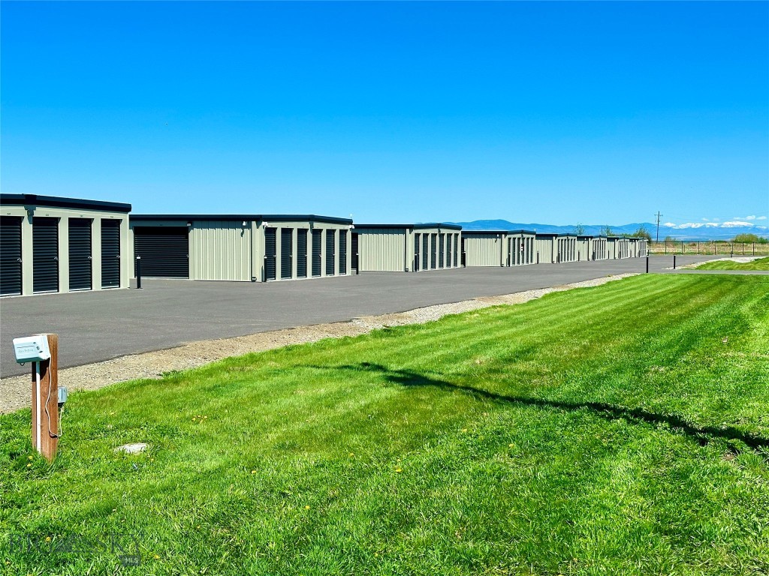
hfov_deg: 39.7
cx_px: 384
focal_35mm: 48
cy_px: 288
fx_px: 1066
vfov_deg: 30.3
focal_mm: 6.86
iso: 64
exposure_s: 1/5556
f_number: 1.78
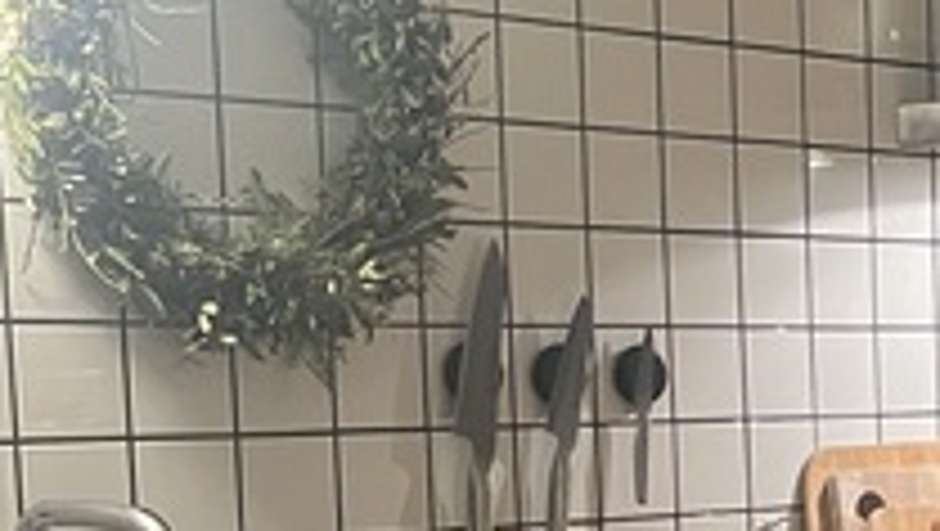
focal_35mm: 104
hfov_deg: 18.9
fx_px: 2595
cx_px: 1264
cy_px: 639
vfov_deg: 11.4
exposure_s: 1/50
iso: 500
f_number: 1.6
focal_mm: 5.1
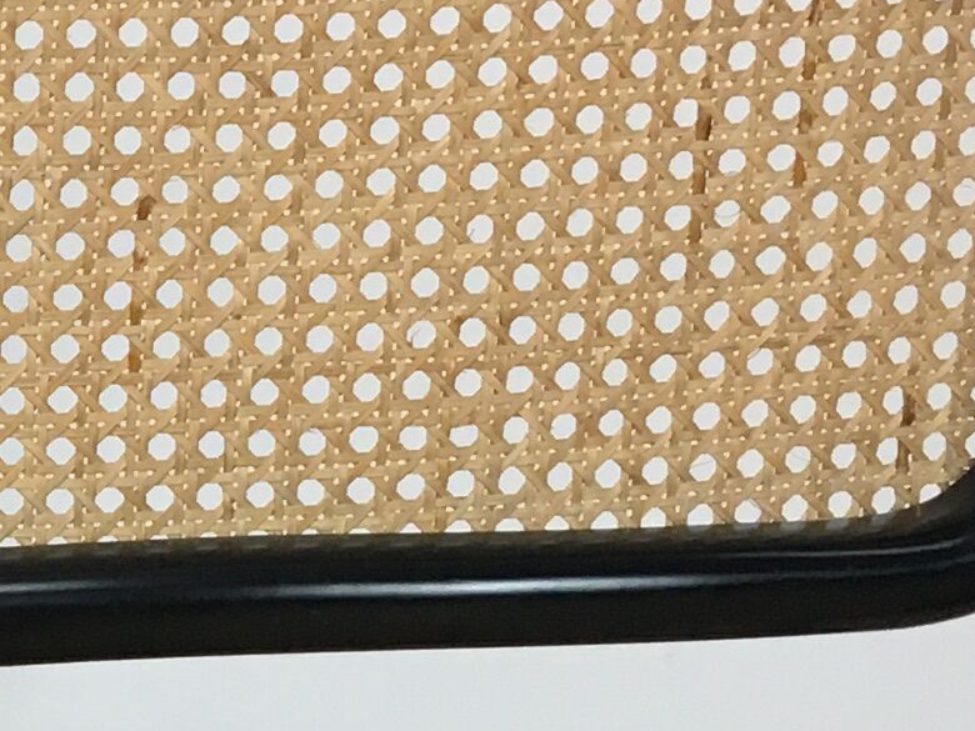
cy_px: 1012
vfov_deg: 9.7
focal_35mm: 150
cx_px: -820
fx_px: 4225
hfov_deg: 12.0
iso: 32
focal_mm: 4.15
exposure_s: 1/33
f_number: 2.2
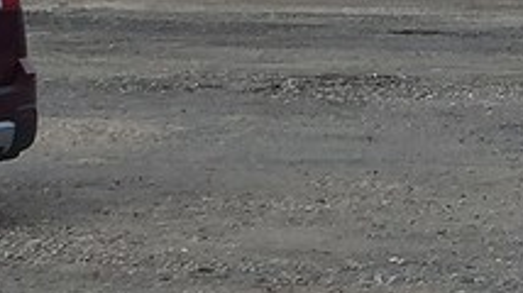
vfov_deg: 5.7
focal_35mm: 213
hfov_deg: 9.9
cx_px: 714
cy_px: -15
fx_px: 2952
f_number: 2.2
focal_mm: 4.15
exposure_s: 1/1799
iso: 32
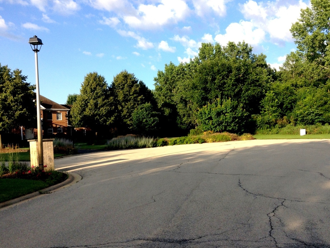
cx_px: 176
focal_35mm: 37
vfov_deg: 38.6
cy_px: 136
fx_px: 353
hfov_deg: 50.1
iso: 32
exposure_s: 1/706
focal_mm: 3.3
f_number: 2.4
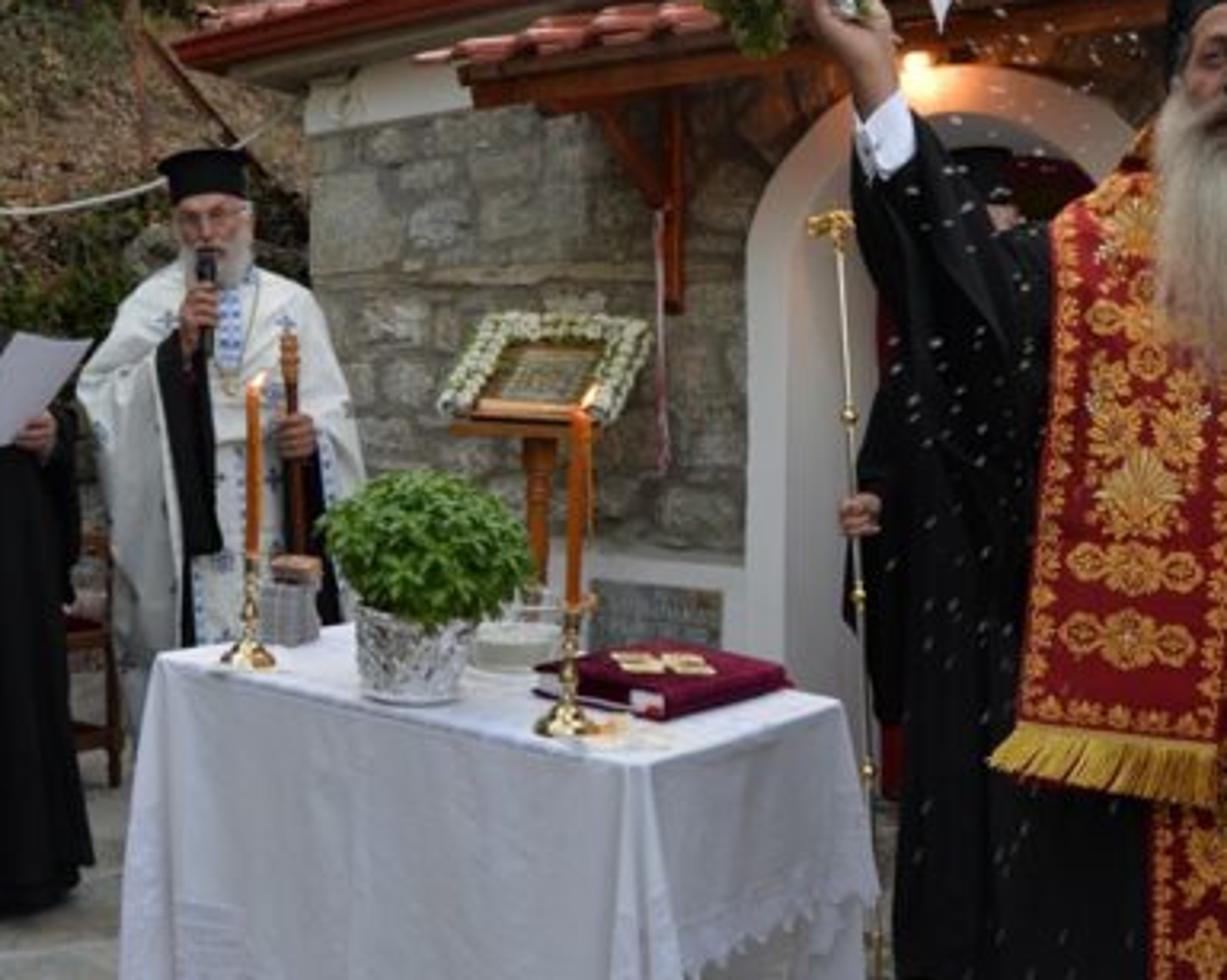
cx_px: 626
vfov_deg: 34.1
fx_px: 1597
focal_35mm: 44
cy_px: 501
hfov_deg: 42.0
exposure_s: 1/200
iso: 640
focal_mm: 24
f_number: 9
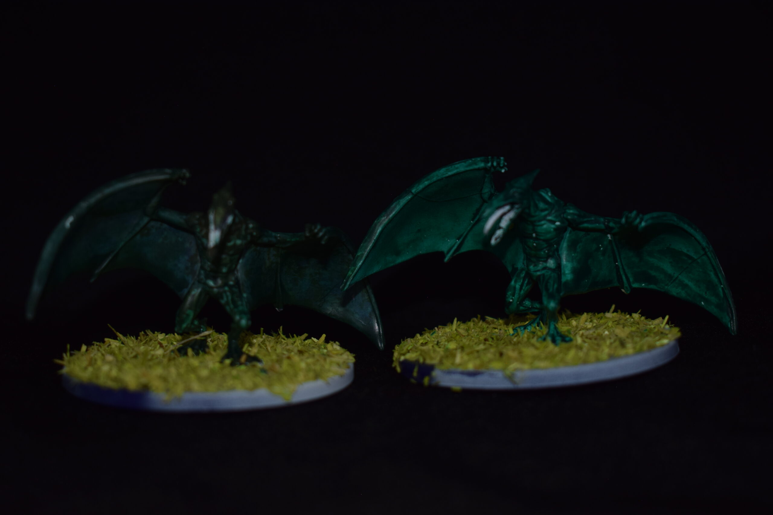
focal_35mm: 60
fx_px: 1288
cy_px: 258
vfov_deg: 22.6
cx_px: 386
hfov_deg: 33.4
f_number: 5
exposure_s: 1/30
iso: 200
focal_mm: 40
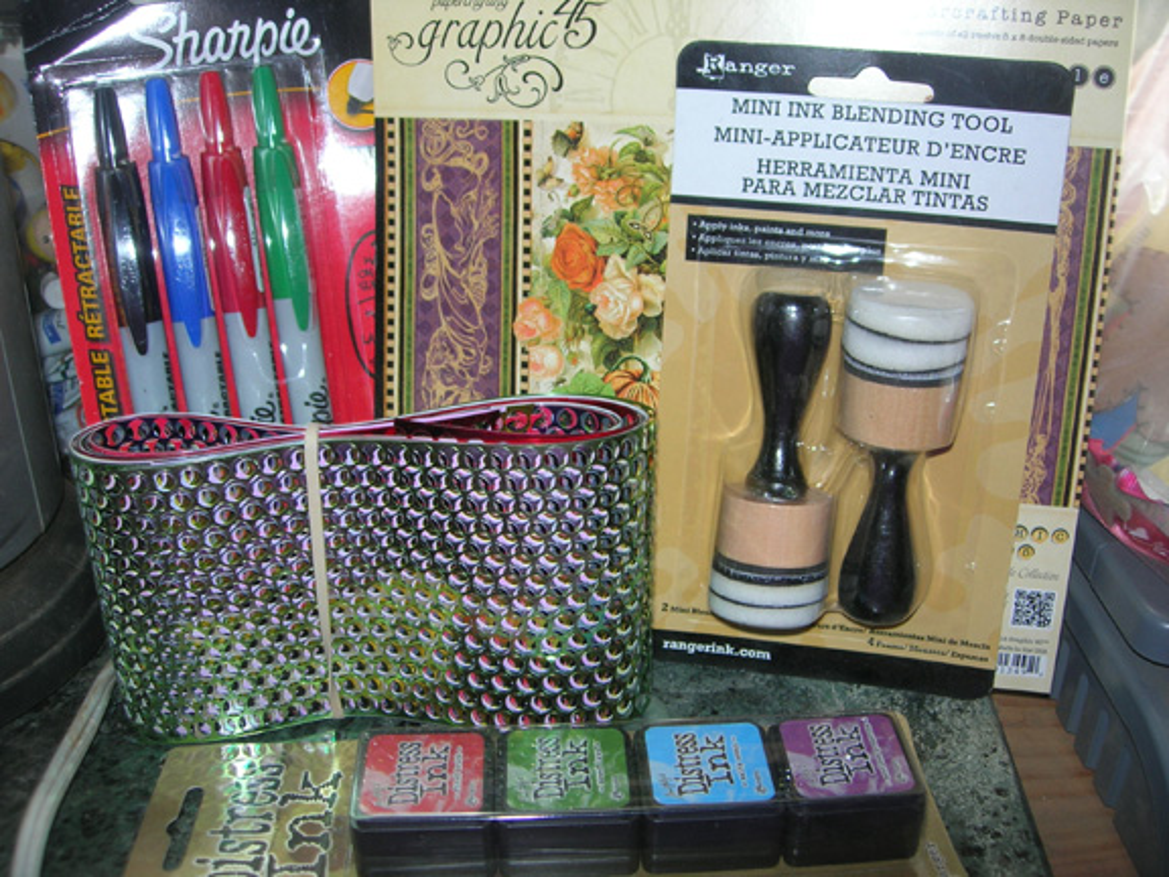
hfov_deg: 49.0
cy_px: 438
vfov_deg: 37.7
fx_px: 1283
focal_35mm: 38
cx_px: 584
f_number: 2.8
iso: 64
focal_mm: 7.8
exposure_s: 1/60.1
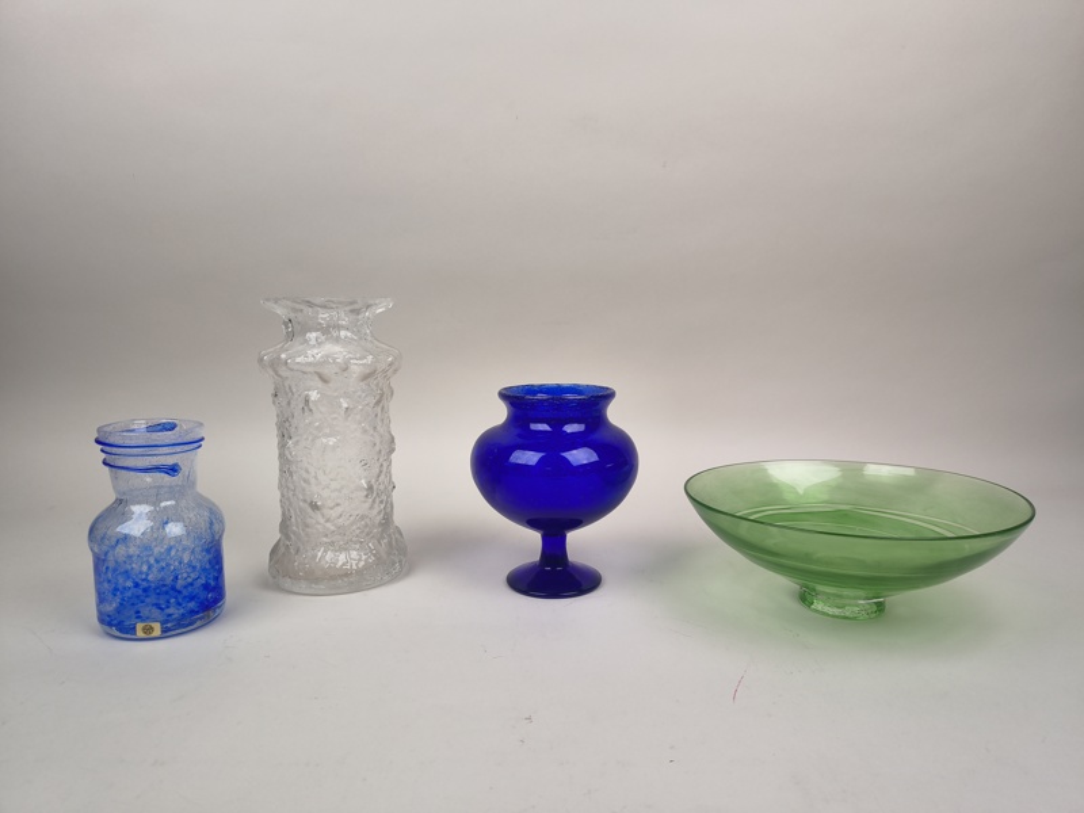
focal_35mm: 24
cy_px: 406
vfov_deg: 56.8
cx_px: 542
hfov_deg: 71.6
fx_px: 752
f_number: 1.8
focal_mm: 5.56
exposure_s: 1/155
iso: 100
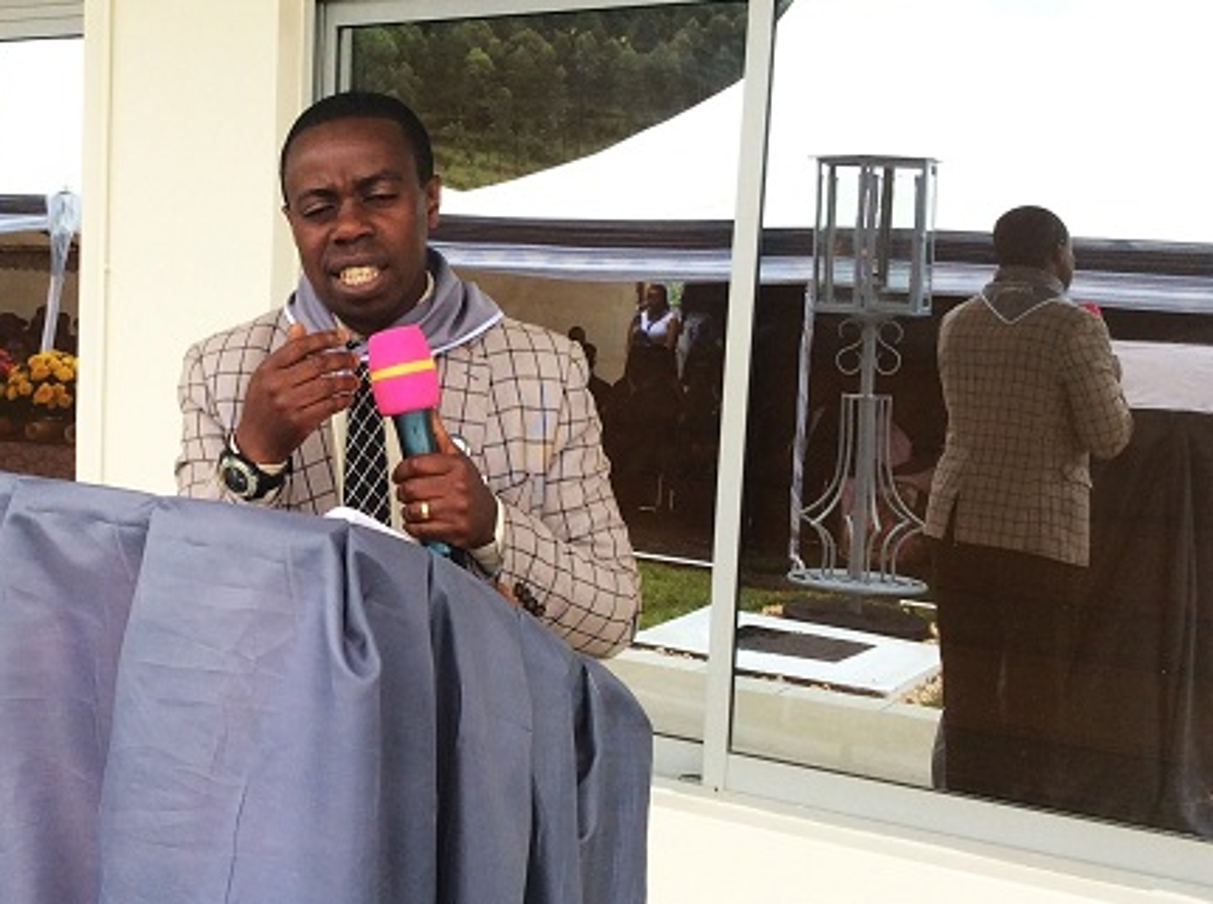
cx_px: 234
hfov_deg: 35.6
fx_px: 1818
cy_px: 484
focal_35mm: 52
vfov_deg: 27.9
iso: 32
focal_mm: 3.3
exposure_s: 1/427
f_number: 2.4
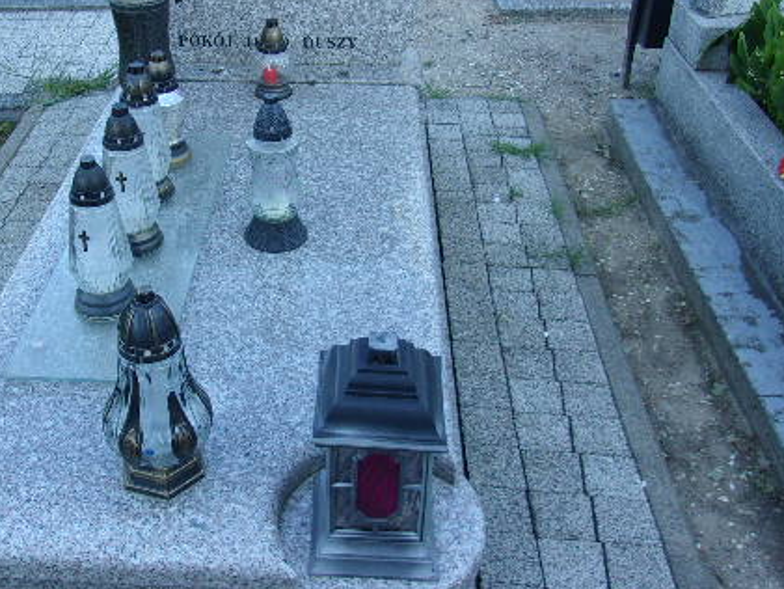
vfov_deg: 34.9
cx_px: 283
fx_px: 929
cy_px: 203
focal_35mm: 41
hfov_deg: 45.3
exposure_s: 1/180
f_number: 3
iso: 80
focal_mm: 4.9
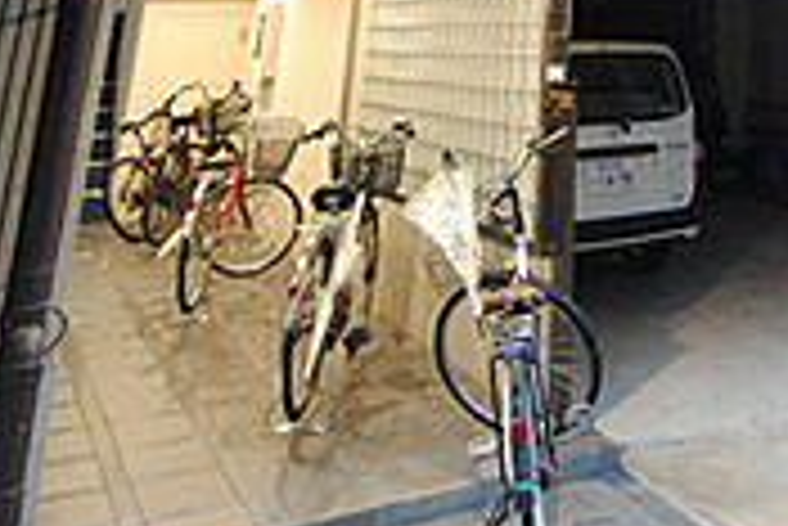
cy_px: -328
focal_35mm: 44
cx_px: 720
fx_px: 964
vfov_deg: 22.8
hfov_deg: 40.8
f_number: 4.5
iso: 800
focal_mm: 8
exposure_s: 1/8
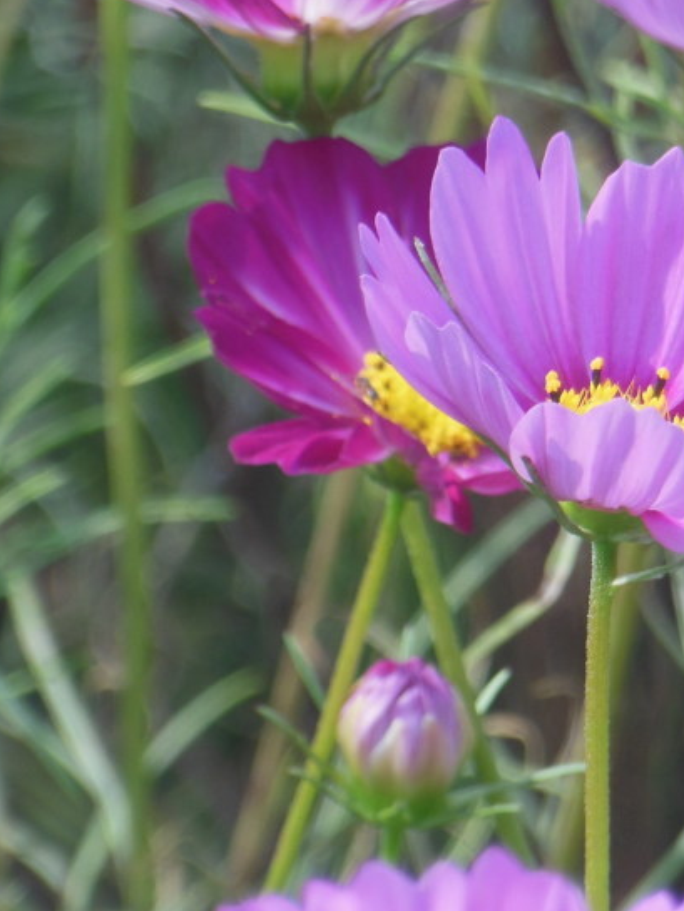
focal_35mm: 470
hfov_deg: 3.2
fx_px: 12378
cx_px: 570
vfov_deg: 4.2
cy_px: 244
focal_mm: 45
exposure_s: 1/320
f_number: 5.8
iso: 125
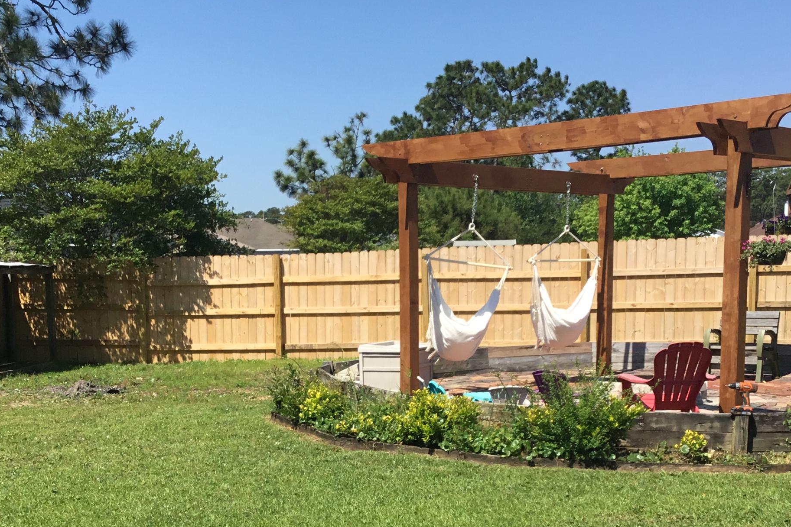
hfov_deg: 37.5
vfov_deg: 25.1
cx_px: 378
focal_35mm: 53
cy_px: 420
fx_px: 1165
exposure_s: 1/1404
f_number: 2.4
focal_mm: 3.3
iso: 25
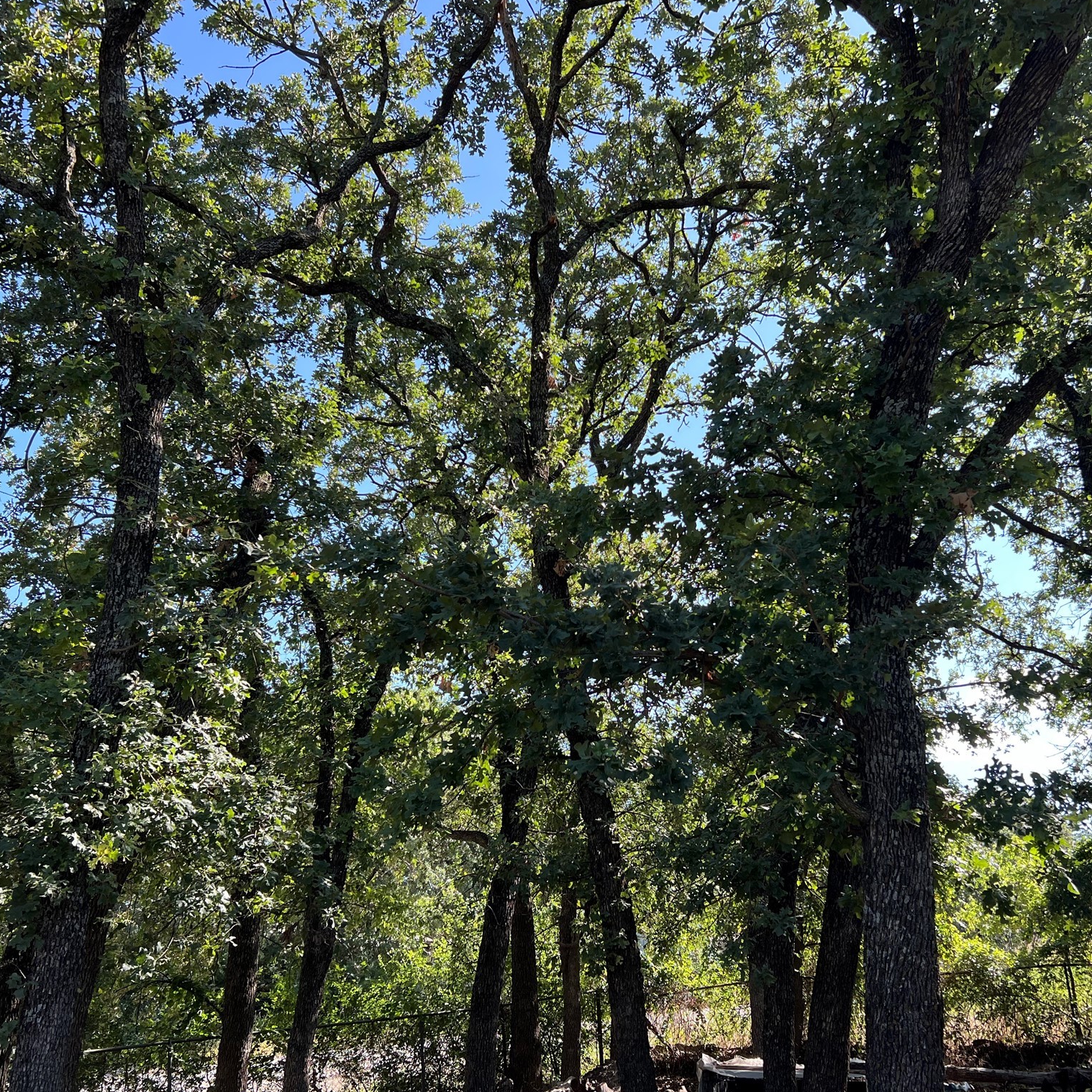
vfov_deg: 52.5
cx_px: 609
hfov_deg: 52.4
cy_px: 542
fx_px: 1106
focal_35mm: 31
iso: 50
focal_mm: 5.7
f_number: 1.5
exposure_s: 1/581
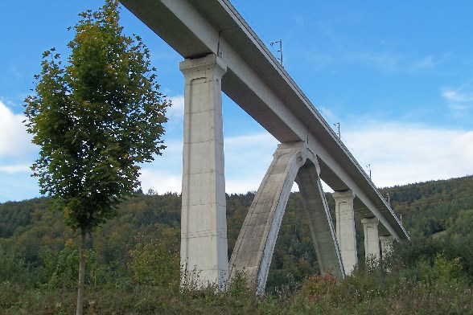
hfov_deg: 46.4
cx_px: 236
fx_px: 552
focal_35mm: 42
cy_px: 158
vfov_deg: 31.9
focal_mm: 7
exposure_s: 1/180
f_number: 5.6
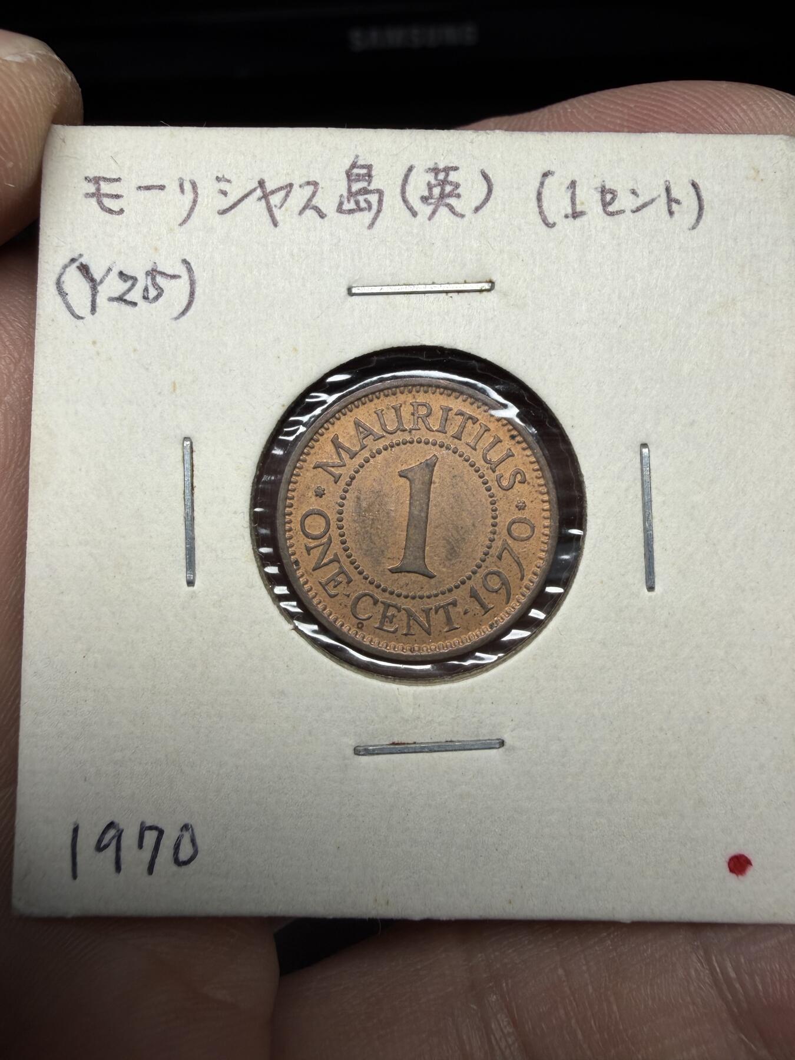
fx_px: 796
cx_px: 398
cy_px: 530
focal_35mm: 26
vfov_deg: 67.3
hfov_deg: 53.1
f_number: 2.2
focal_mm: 2.22
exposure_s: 1/276
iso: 40
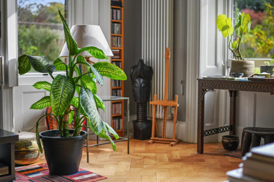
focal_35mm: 50
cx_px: 137
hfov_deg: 39.6
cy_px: 91
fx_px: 380
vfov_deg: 26.9
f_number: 1.8
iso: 400
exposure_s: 1/80
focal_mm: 50
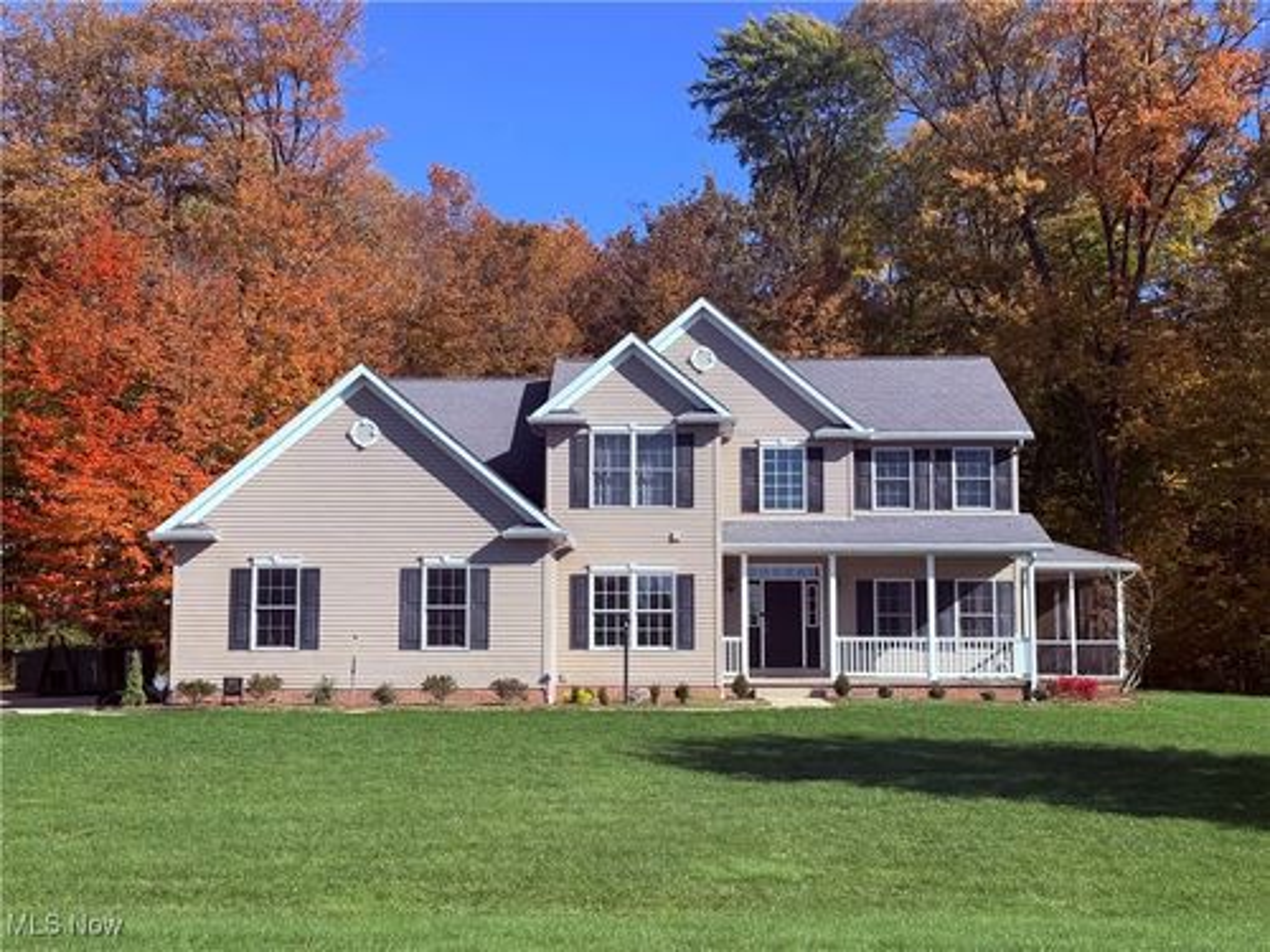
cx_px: 635
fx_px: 1761
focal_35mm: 48
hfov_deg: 39.7
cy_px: 476
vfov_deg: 30.3
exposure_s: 1/3534
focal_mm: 6.76
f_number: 1.78
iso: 64
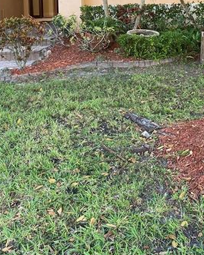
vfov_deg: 34.6
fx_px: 385
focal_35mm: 51
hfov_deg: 29.6
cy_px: 26
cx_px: 112
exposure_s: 1/121
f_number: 1.8
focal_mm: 4.25
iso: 50
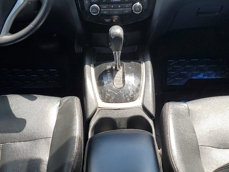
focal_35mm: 58
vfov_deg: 25.2
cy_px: 73
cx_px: 114
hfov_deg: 33.2
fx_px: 384
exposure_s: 1/667
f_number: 1.5
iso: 50
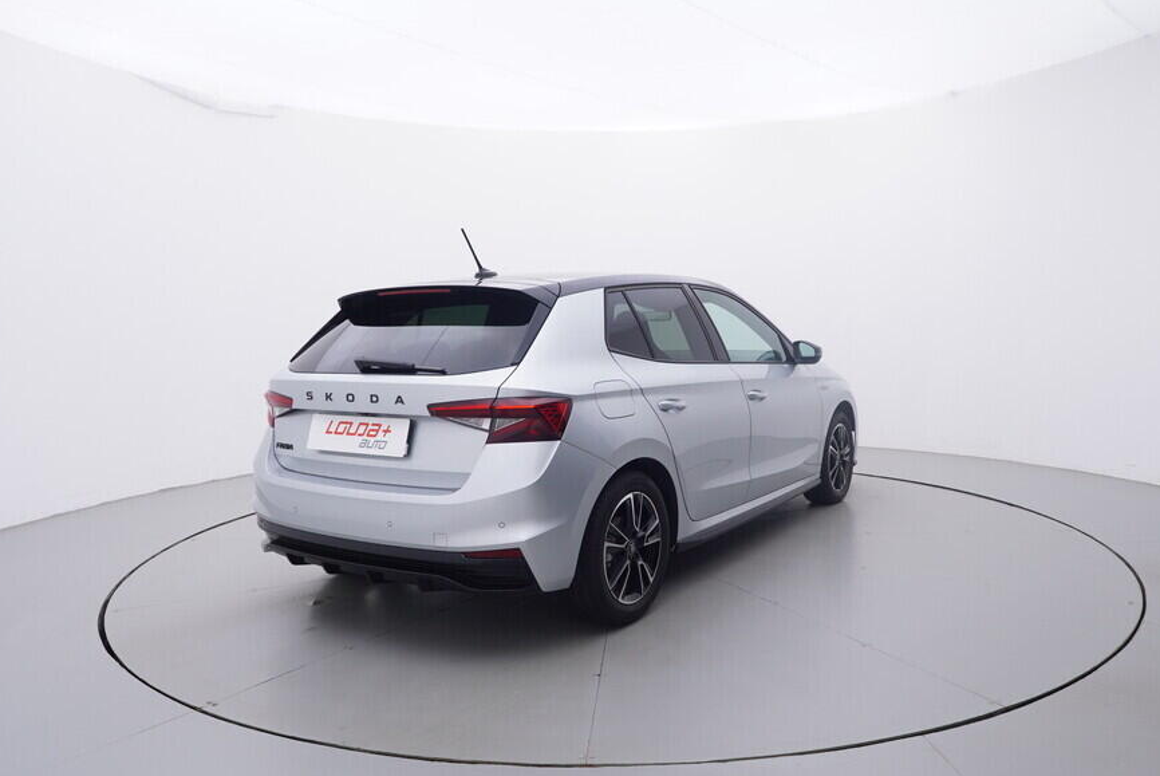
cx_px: 622
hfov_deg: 68.1
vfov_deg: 48.6
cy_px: 422
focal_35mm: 27
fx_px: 858
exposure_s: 1/80
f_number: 5
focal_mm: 15
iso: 200
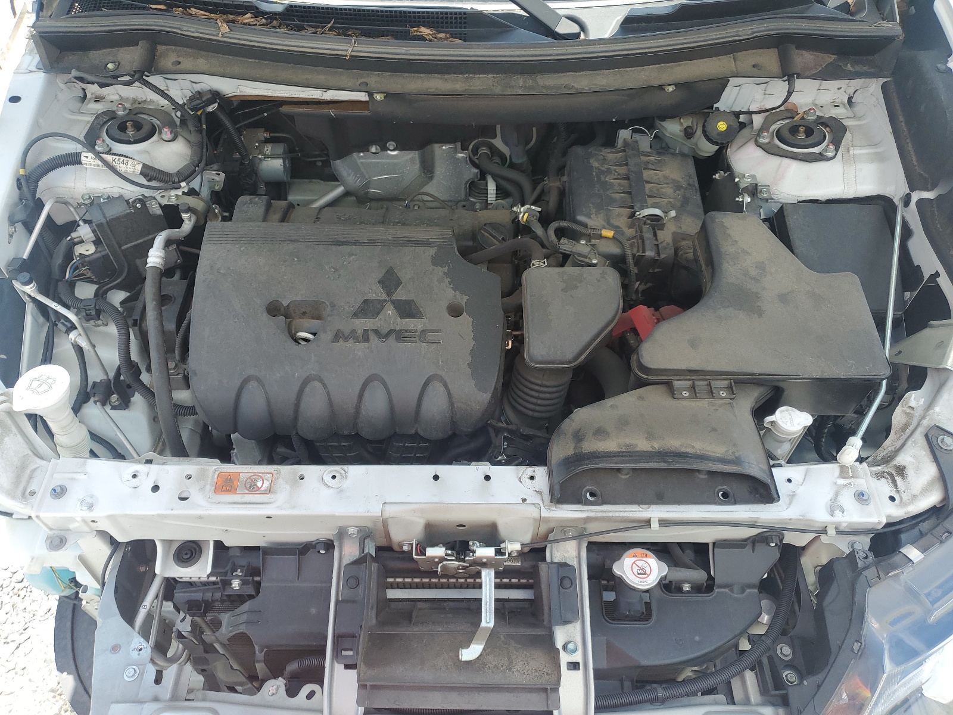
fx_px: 716
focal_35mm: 26
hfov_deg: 67.3
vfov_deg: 53.1
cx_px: 476
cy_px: 358
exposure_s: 1/667
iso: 50
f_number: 1.5
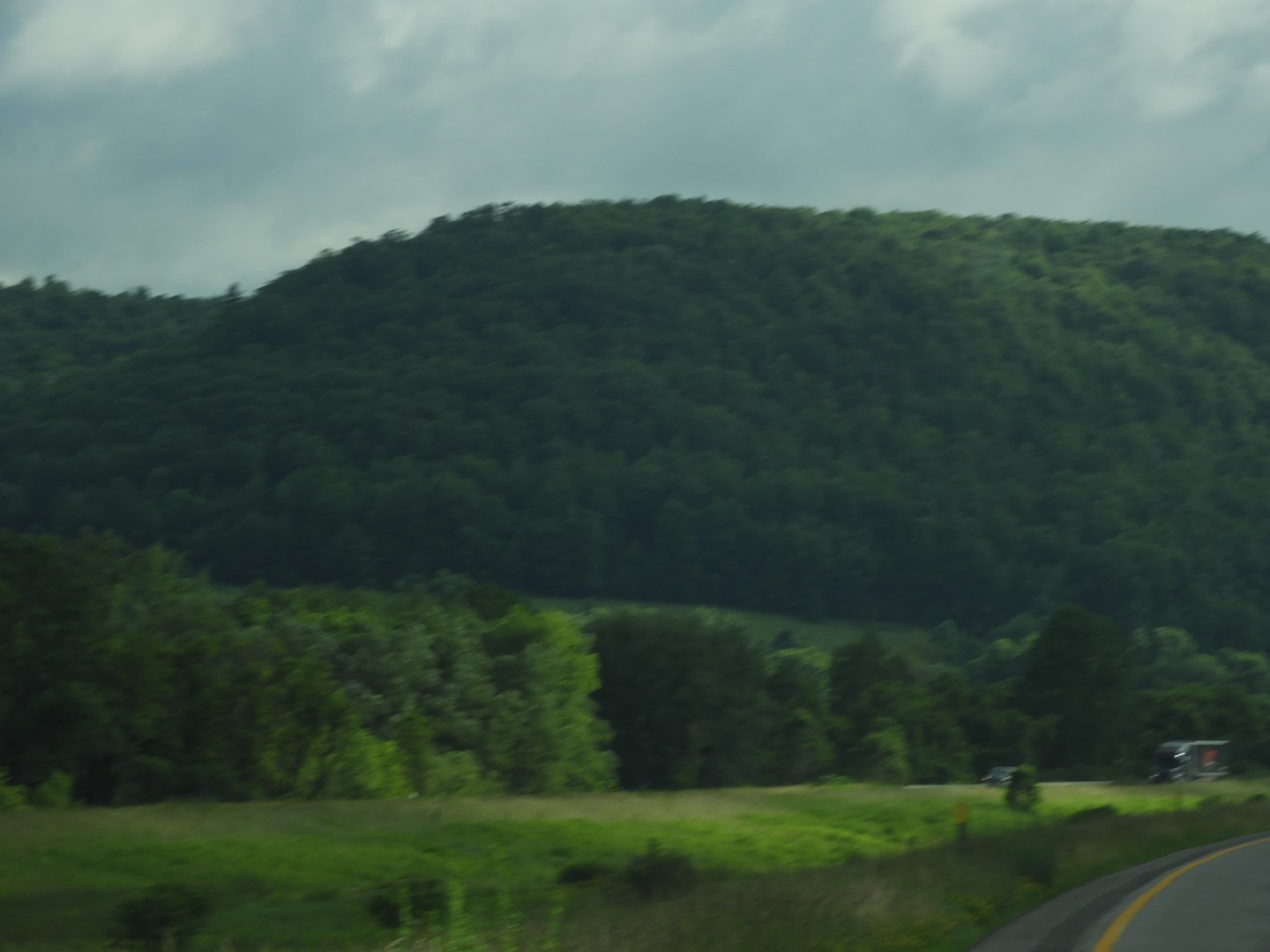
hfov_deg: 9.0
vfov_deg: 6.8
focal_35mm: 220
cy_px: 476
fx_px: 8071
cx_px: 635
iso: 100
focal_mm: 39.4
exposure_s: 1/400
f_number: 5.3
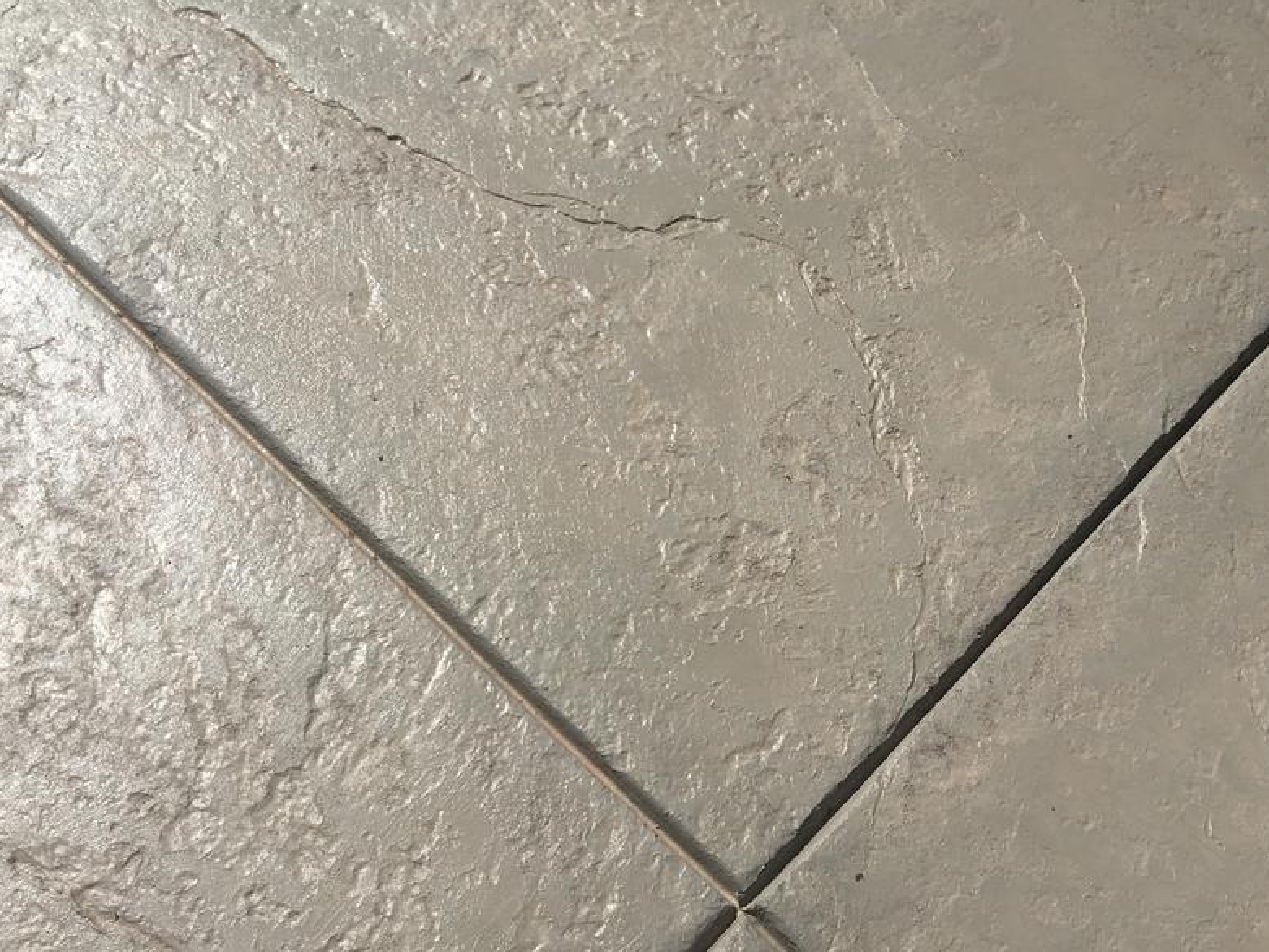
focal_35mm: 38
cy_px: 486
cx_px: 770
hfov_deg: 48.6
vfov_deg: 37.7
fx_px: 1393
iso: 25
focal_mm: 4.15
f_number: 2.2
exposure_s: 1/5128
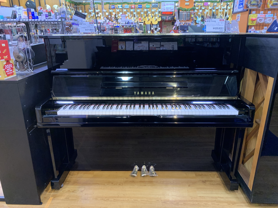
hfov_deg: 67.3
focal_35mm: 26
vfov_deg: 53.1
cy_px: 104
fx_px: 209
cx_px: 139
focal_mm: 4.25
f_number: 1.8
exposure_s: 1/60
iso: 320
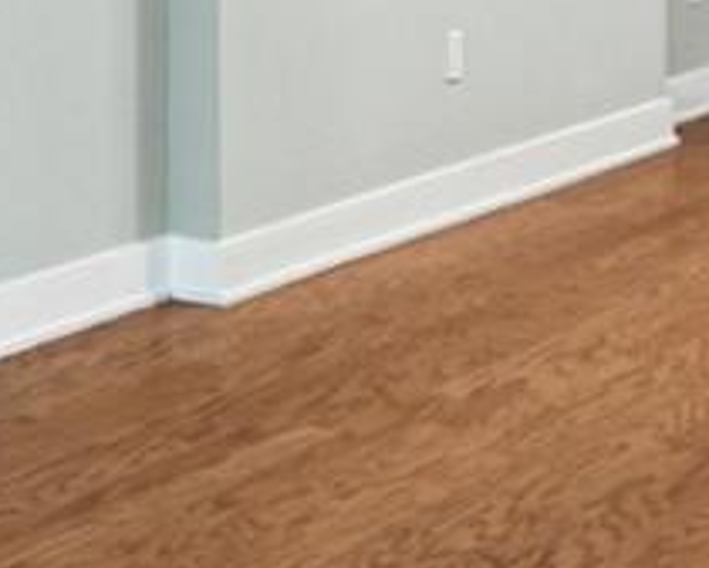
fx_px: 2245
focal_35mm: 107
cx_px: 199
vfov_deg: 13.4
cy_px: -321
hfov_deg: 17.9
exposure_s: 1/6
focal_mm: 10
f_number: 7.1
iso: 100
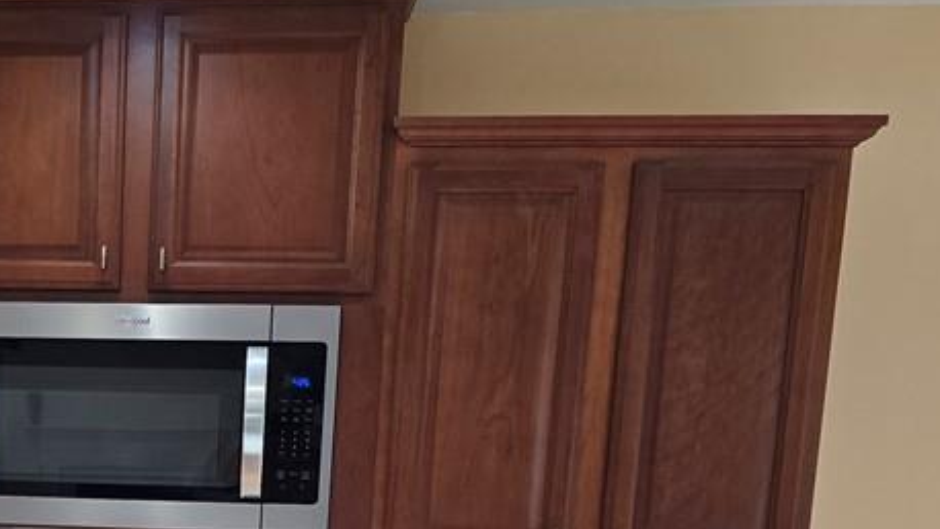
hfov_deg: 34.9
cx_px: 82
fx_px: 1396
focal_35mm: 56
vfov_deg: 19.9
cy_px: 662
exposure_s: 1/120
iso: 200
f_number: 1.7
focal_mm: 6.3
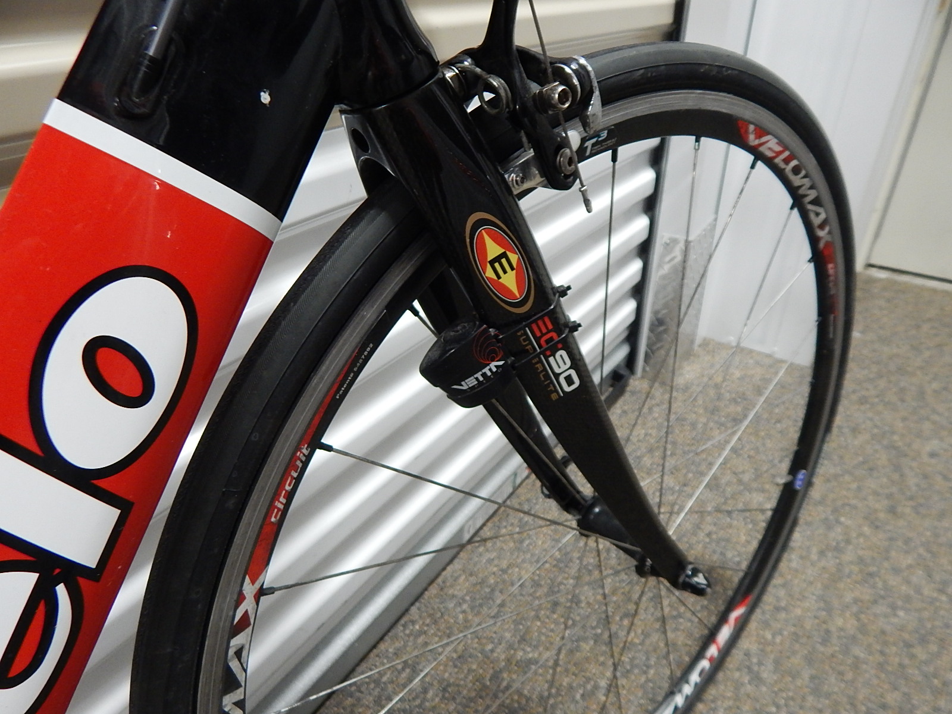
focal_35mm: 22
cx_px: 476
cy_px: 357
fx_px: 605
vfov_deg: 61.1
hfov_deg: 76.4
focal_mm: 4
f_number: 3
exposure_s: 1/30
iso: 400
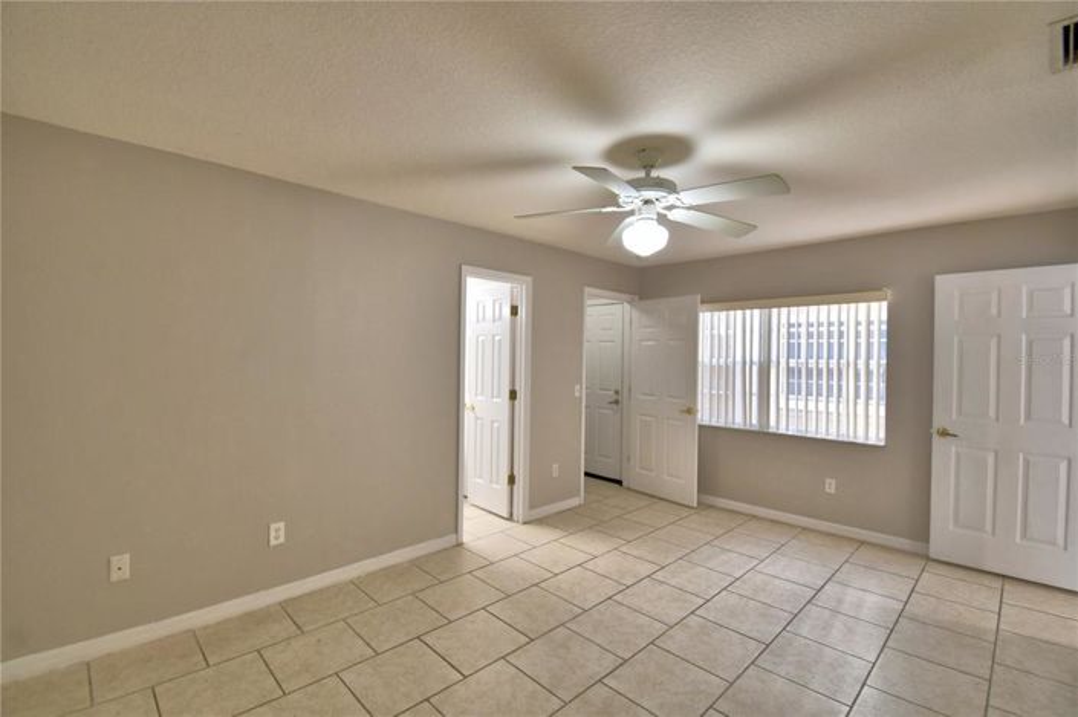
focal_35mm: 15
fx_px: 449
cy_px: 358
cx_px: 539
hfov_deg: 100.4
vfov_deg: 77.2
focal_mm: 10
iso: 400
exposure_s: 1/40
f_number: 4.5
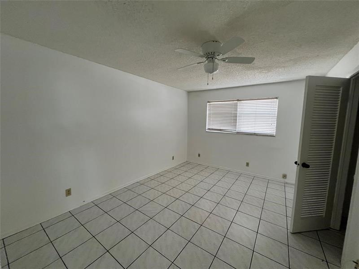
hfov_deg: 106.2
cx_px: 180
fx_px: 135
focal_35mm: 13
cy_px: 134
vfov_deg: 89.9
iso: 200
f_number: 1.8
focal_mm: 1.57
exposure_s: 1/120
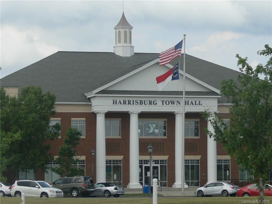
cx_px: 136
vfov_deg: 10.0
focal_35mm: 148
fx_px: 1163
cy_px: 102
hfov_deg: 13.3
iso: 80
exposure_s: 1/800
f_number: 4
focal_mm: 19.6
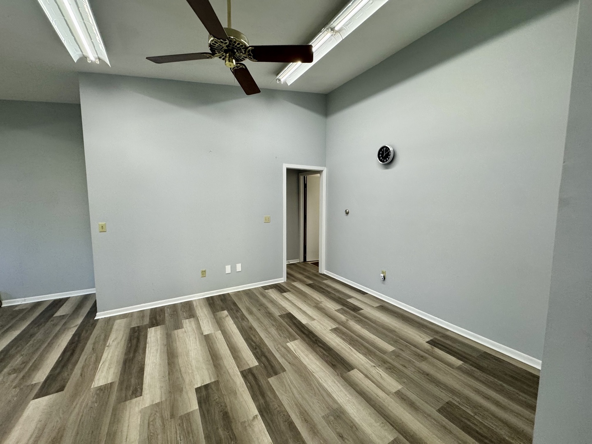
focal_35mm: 14
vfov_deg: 85.7
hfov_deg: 102.1
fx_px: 239
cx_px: 296
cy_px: 222
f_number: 2.2
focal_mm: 2.22
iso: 200
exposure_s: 1/120
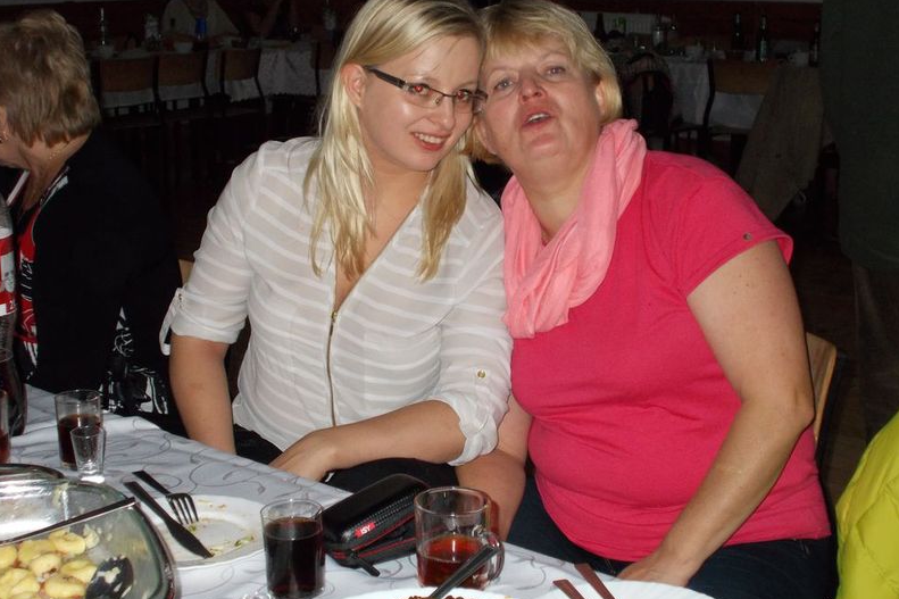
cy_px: 282
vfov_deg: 22.2
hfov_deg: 32.9
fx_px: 1523
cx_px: 450
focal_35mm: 61
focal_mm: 10.3
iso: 280
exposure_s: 1/30
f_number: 4.9
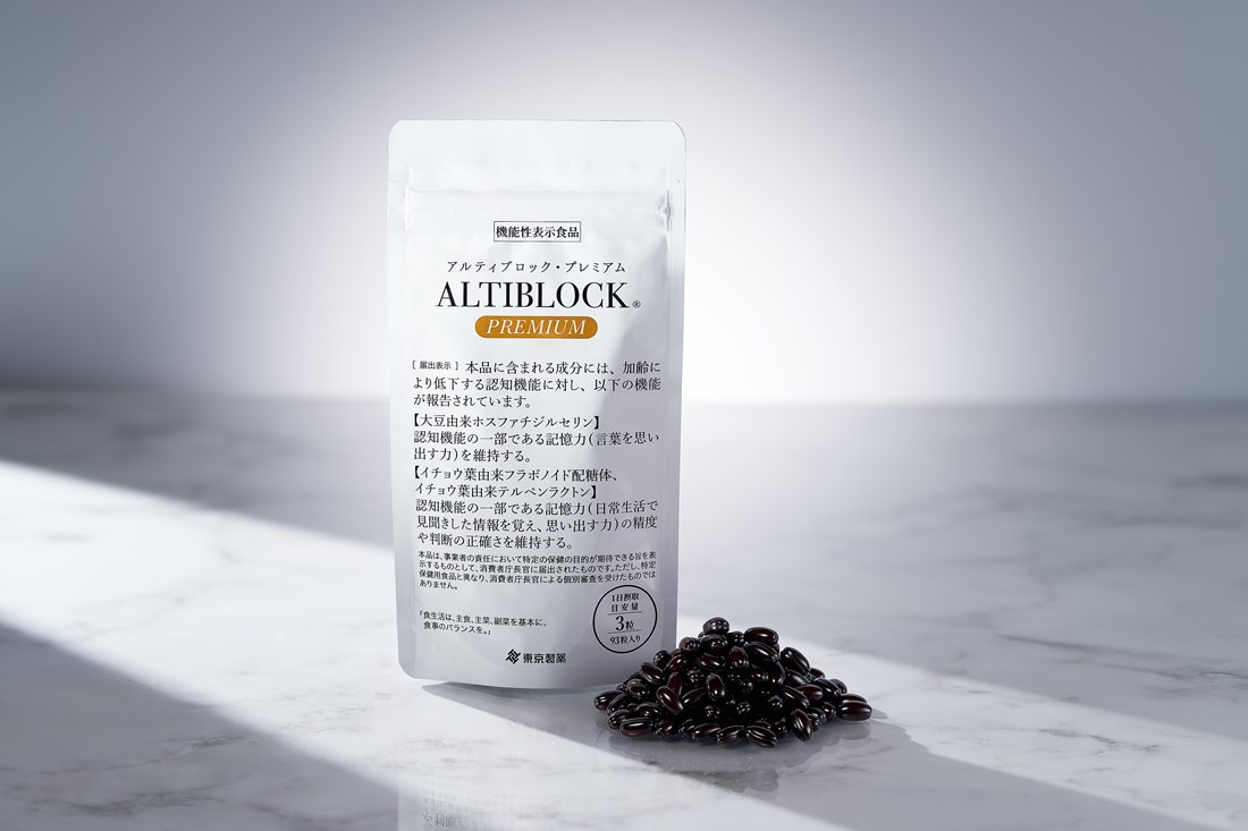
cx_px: 624
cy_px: 416
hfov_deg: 15.2
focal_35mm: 135
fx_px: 4679
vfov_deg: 10.2
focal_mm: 135
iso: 100
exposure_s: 1/125
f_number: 4.5
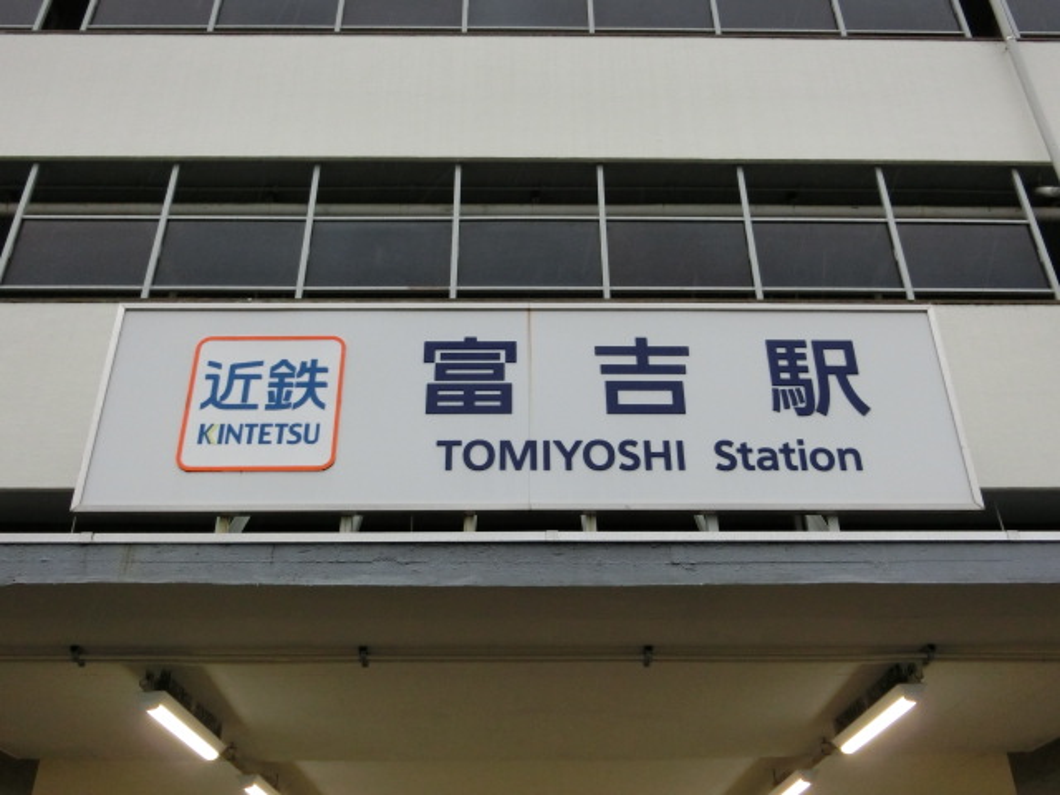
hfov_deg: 54.0
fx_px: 1041
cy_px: 398
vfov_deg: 41.8
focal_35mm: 34
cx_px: 530
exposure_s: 1/80
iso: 400
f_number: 3.9
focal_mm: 6
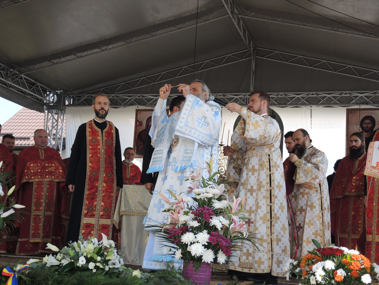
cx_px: 190
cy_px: 142
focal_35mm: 50
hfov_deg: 38.2
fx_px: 547
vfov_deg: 29.1
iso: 100
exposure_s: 1/500
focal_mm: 11
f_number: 2.8
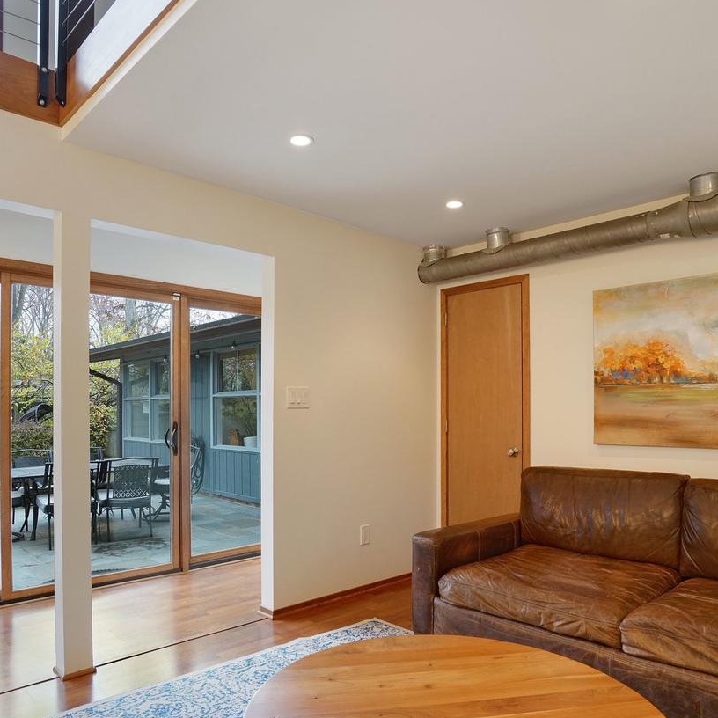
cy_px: 407
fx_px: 563
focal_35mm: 24
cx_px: 353
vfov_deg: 64.8
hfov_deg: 65.0
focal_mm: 16
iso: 1250
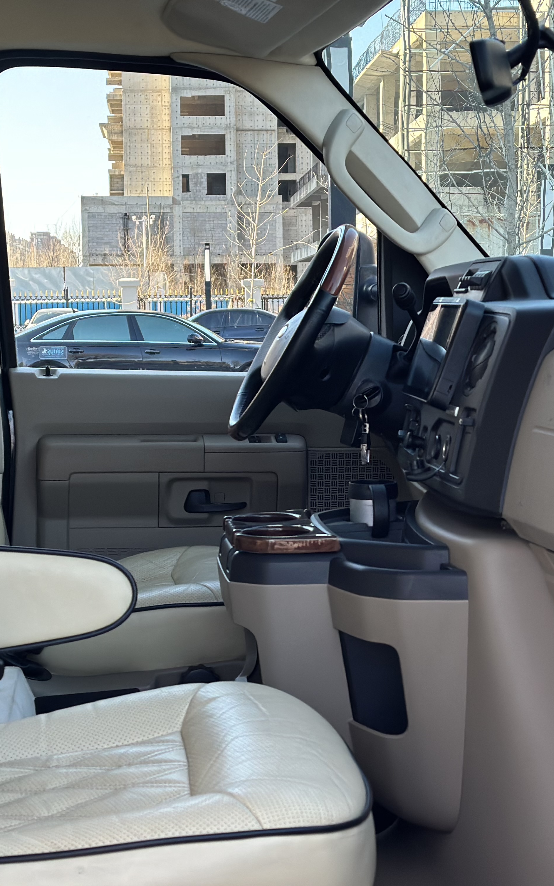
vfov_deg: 30.2
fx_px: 1642
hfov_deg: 19.1
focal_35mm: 68
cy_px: 442
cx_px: 290
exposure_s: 1/631
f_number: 1.78
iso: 80
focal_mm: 6.86
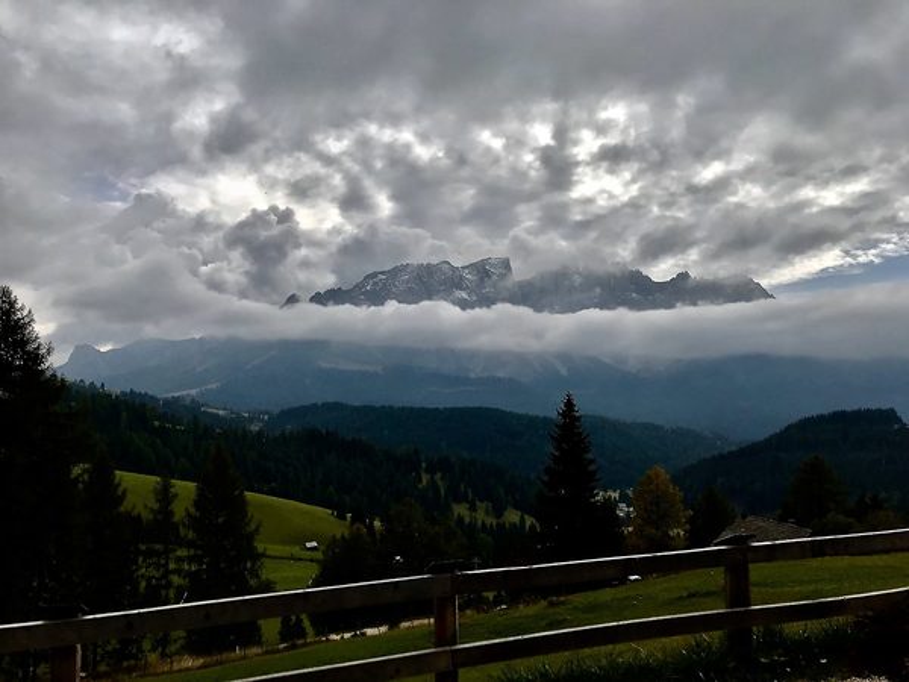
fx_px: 735
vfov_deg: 49.7
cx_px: 454
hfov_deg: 63.4
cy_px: 341
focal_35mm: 28
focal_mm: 3.99
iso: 20
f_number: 1.8
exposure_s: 1/5319
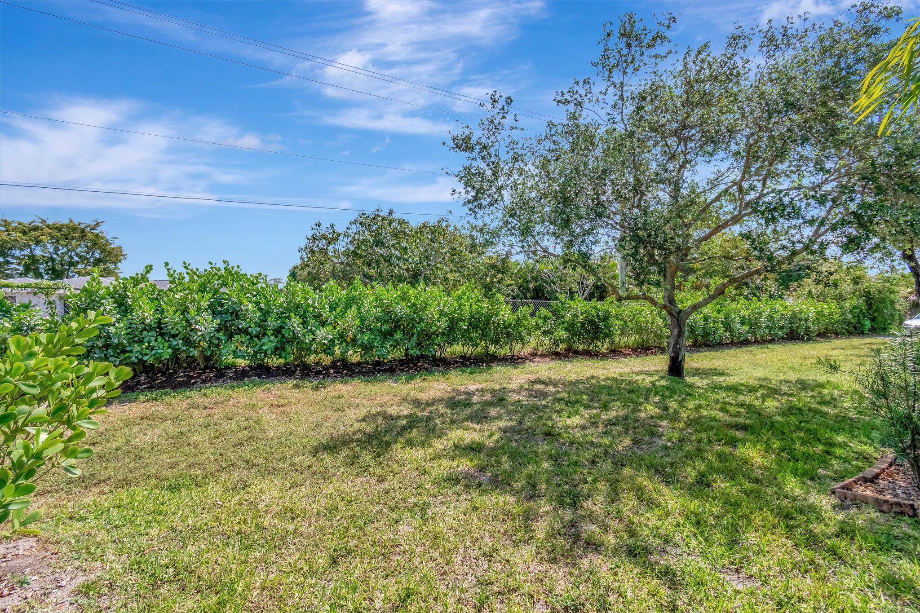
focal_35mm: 15
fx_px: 383
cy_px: 306
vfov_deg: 77.3
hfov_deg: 100.4
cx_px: 460
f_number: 8
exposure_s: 1/4000
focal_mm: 10
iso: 1100
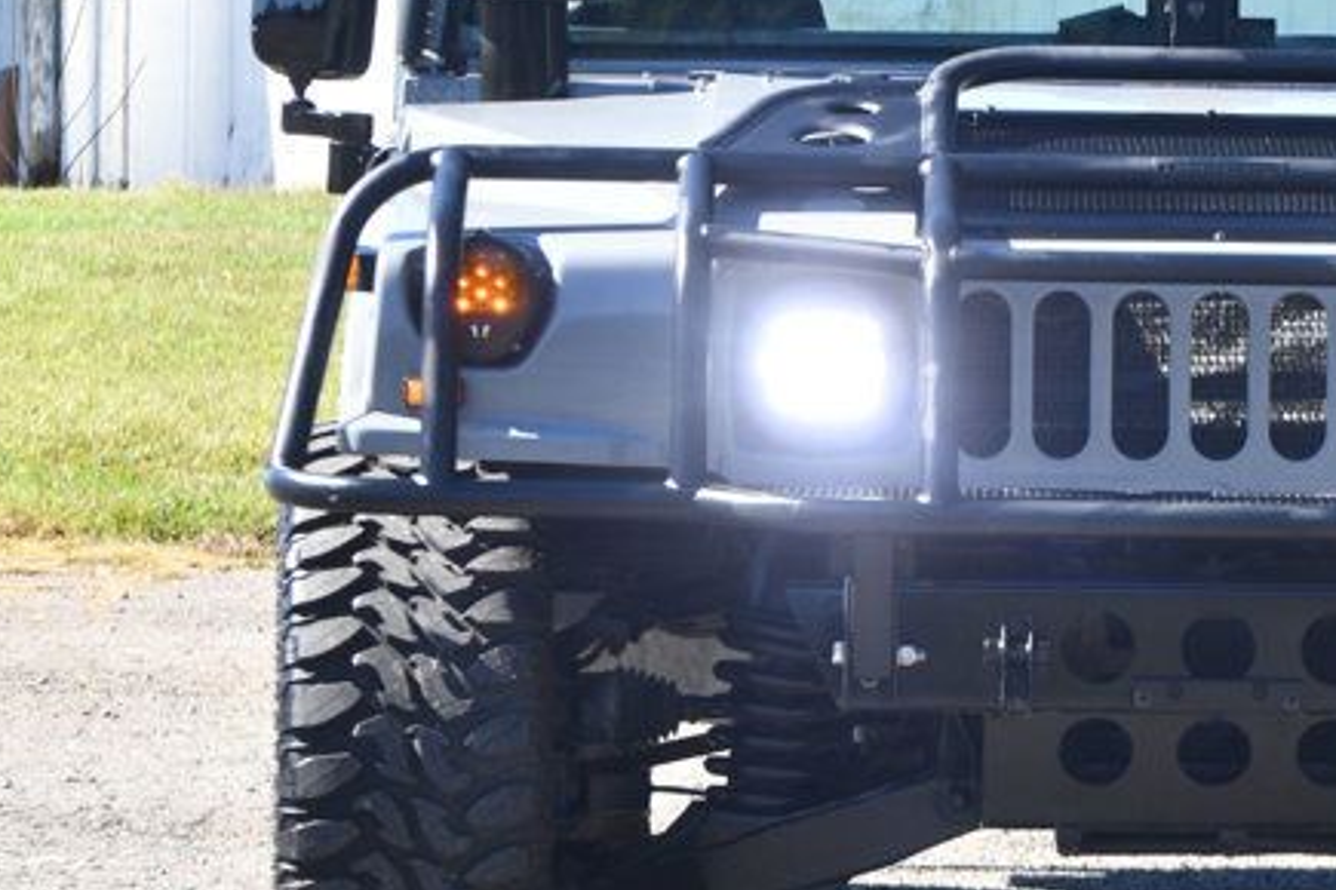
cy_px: 270
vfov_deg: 5.6
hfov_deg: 8.3
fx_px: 9166
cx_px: 1179
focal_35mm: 247
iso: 200
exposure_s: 1/250
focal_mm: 70
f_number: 5.6
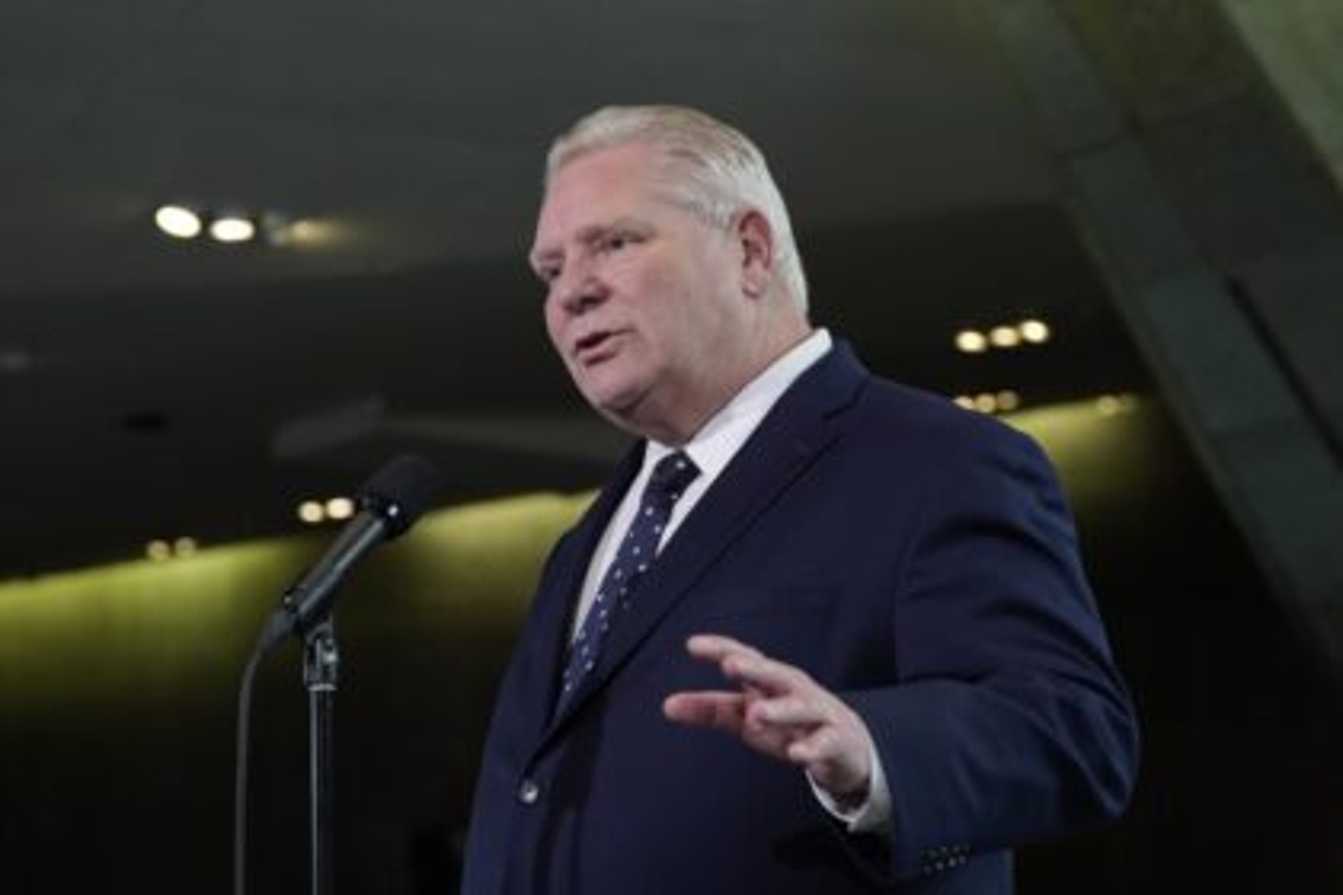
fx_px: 3805
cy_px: 448
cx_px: 672
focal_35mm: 102
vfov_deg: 13.4
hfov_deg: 20.0
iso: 2500
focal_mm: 102
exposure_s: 1/320
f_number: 5.6
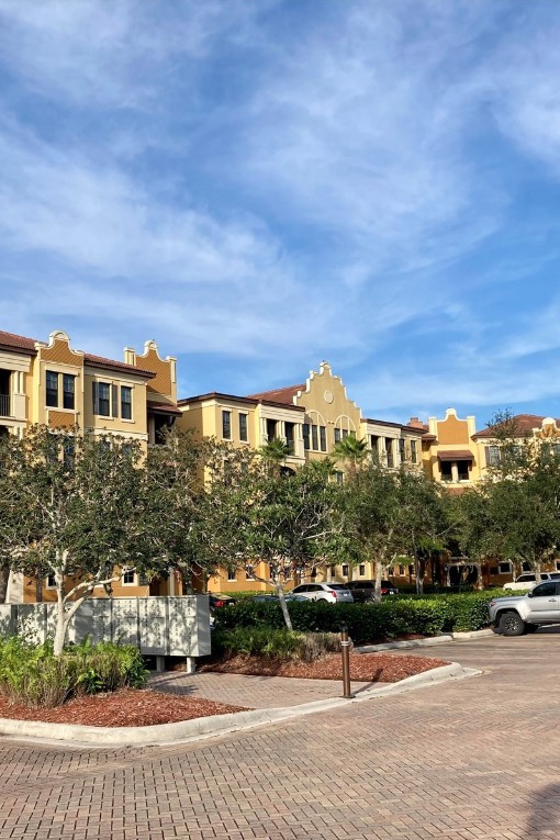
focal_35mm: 39
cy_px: 419
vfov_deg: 49.6
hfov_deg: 34.1
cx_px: 220
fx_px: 910
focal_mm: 3.99
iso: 20
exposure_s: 1/1869
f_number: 1.8
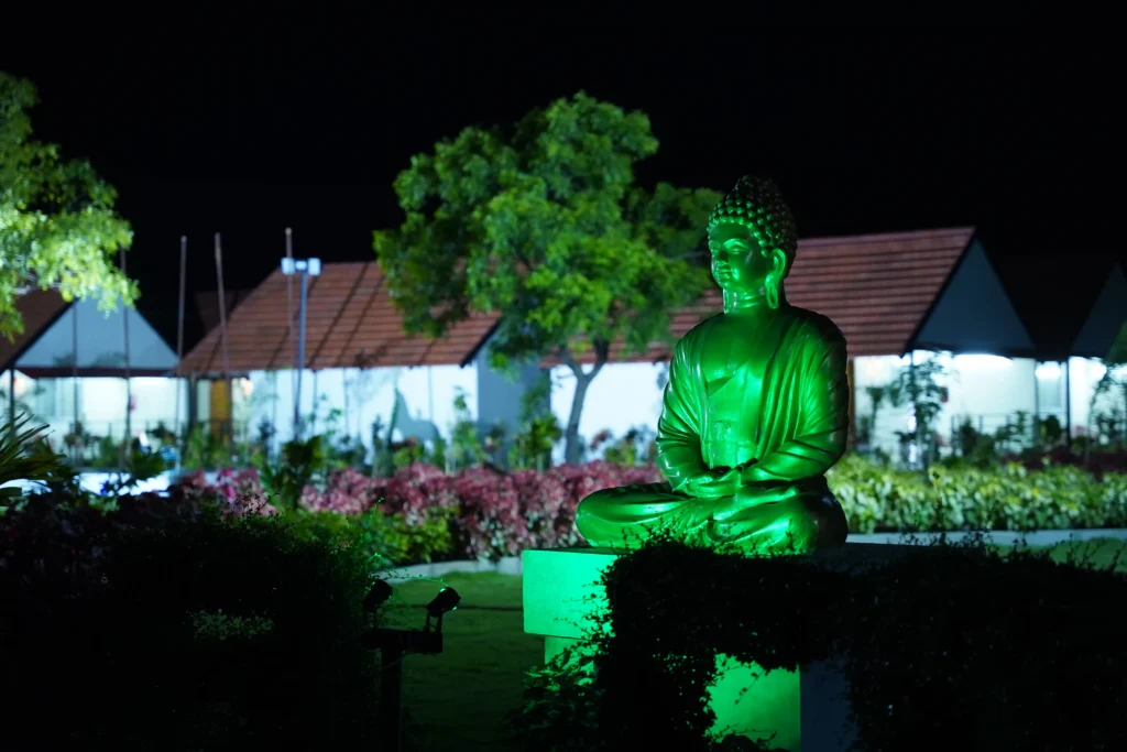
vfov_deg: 19.5
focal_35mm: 70
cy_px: 376
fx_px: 2192
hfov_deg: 28.8
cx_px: 564
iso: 5000
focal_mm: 70
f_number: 2.8
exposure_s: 1/160
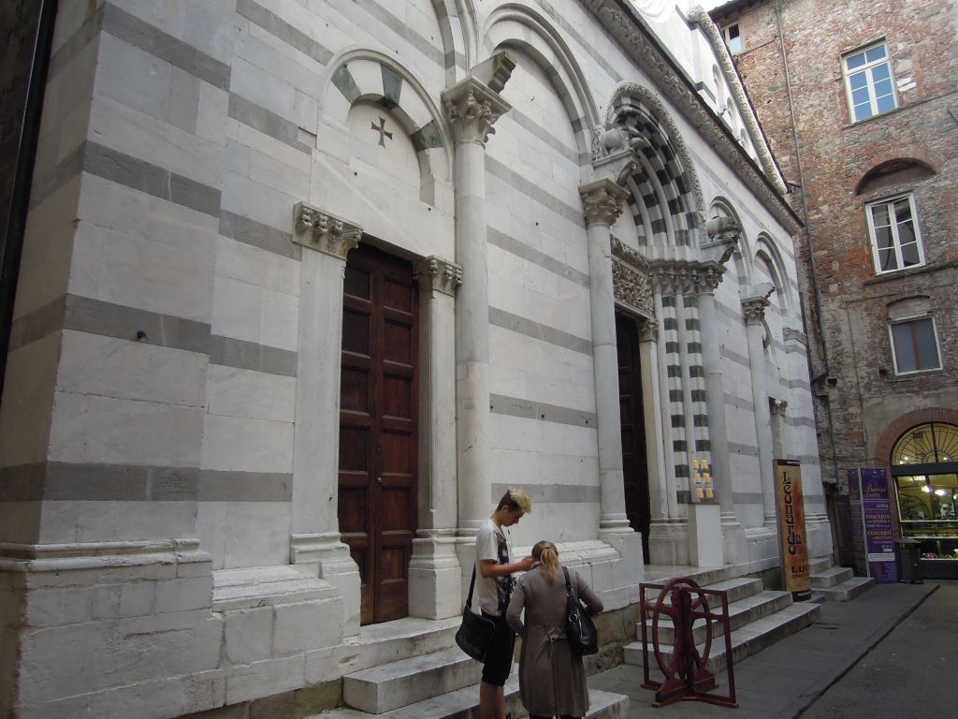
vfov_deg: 56.8
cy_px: 360
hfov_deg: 71.6
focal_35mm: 24
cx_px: 479
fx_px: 664
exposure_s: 1/125
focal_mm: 4.3
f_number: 2.8
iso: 160
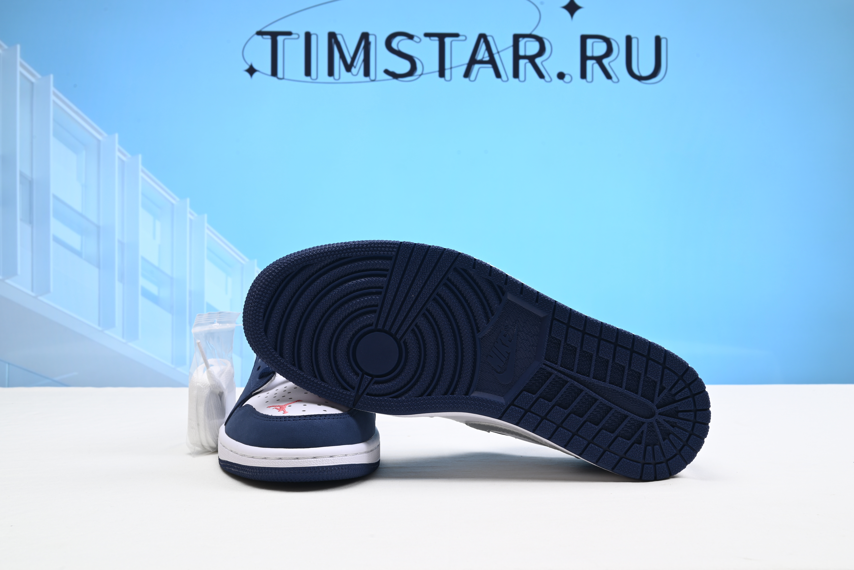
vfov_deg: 36.0
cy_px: 285
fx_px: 878
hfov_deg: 51.9
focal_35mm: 37
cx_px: 427
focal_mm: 37
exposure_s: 1/2
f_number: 16
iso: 100
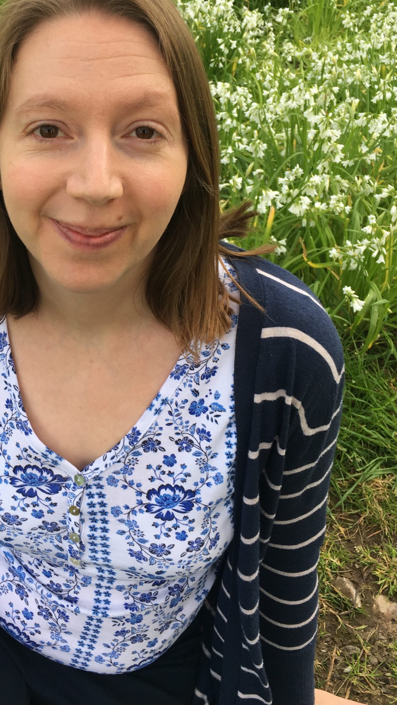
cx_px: 62
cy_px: 287
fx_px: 767
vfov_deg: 49.1
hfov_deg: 28.2
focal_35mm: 41
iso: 25
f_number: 2.2
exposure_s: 1/212
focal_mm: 4.15
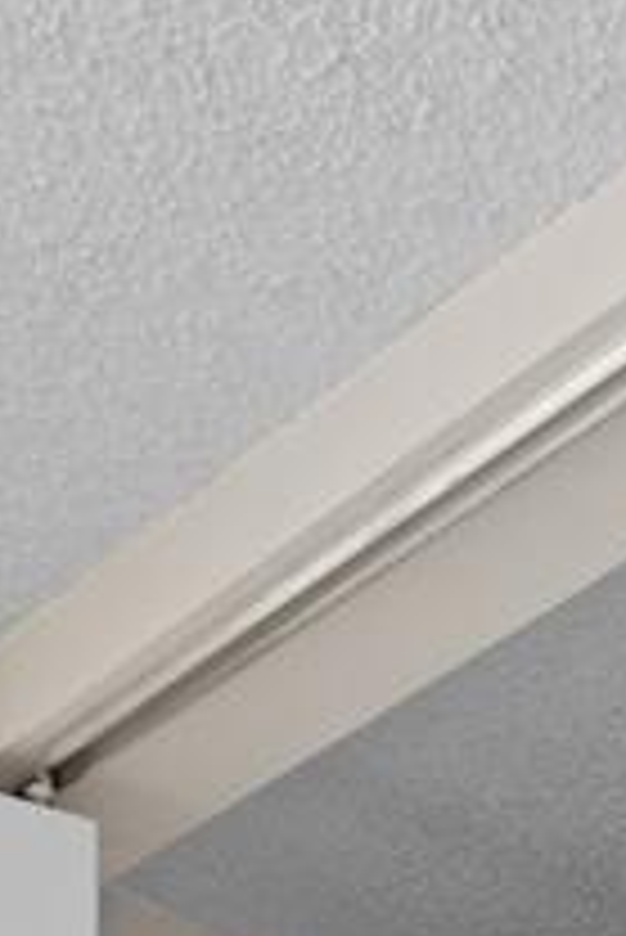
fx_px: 2552
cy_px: 2254
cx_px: 968
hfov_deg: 13.1
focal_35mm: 98
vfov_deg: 14.1
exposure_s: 1/3
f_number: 8
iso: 320
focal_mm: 17
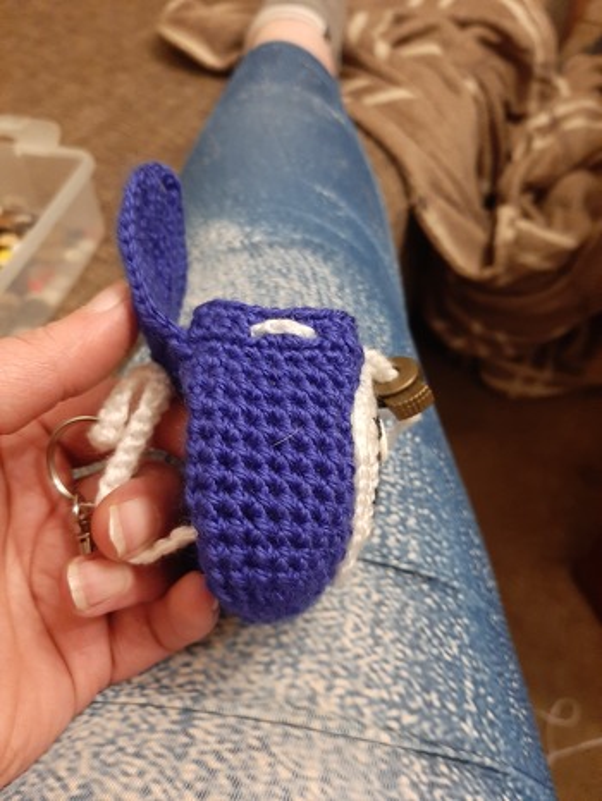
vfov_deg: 67.3
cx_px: 301
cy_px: 400
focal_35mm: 26
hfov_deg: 53.1
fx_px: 602
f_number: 1.7
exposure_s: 1/20
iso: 400
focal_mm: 3.93
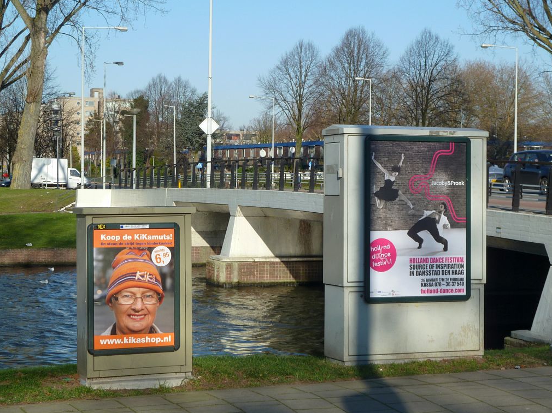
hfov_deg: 24.7
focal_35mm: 79
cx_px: 278
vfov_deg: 18.7
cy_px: 207
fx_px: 1259
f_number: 4.2
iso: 80
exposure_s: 1/400
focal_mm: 12.8
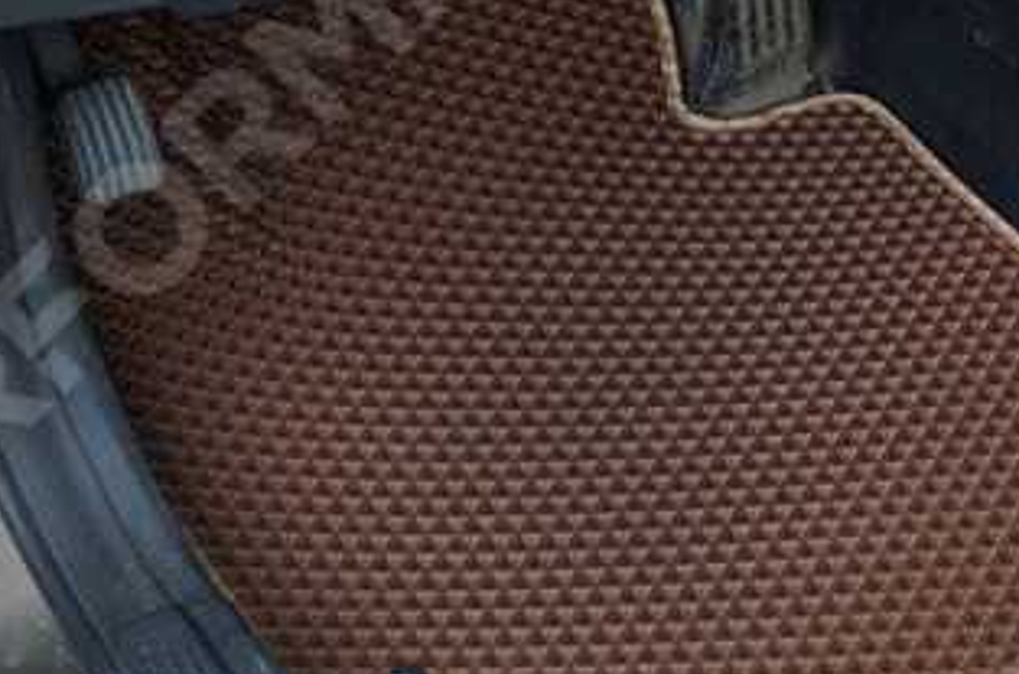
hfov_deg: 22.1
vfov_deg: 14.7
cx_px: 651
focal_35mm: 92
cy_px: 539
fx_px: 2598
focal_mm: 24
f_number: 4
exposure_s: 1/30
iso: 1800
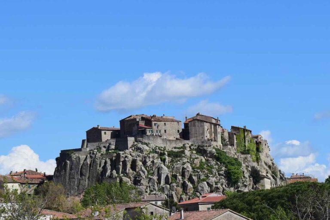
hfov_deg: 24.6
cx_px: 165
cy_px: 110
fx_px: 756
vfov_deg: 16.6
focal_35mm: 82
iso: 250
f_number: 11
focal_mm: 55
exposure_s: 1/500
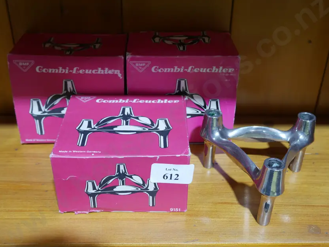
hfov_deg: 44.8
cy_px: 124
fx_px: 399
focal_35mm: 42
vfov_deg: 34.4
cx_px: 164
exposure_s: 1/60
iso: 800
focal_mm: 17
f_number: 4
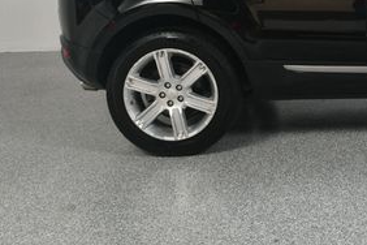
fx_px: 693
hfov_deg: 27.5
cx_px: 387
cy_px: 22
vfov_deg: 19.6
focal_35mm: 68
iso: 100
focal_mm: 20
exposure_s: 1/160
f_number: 10
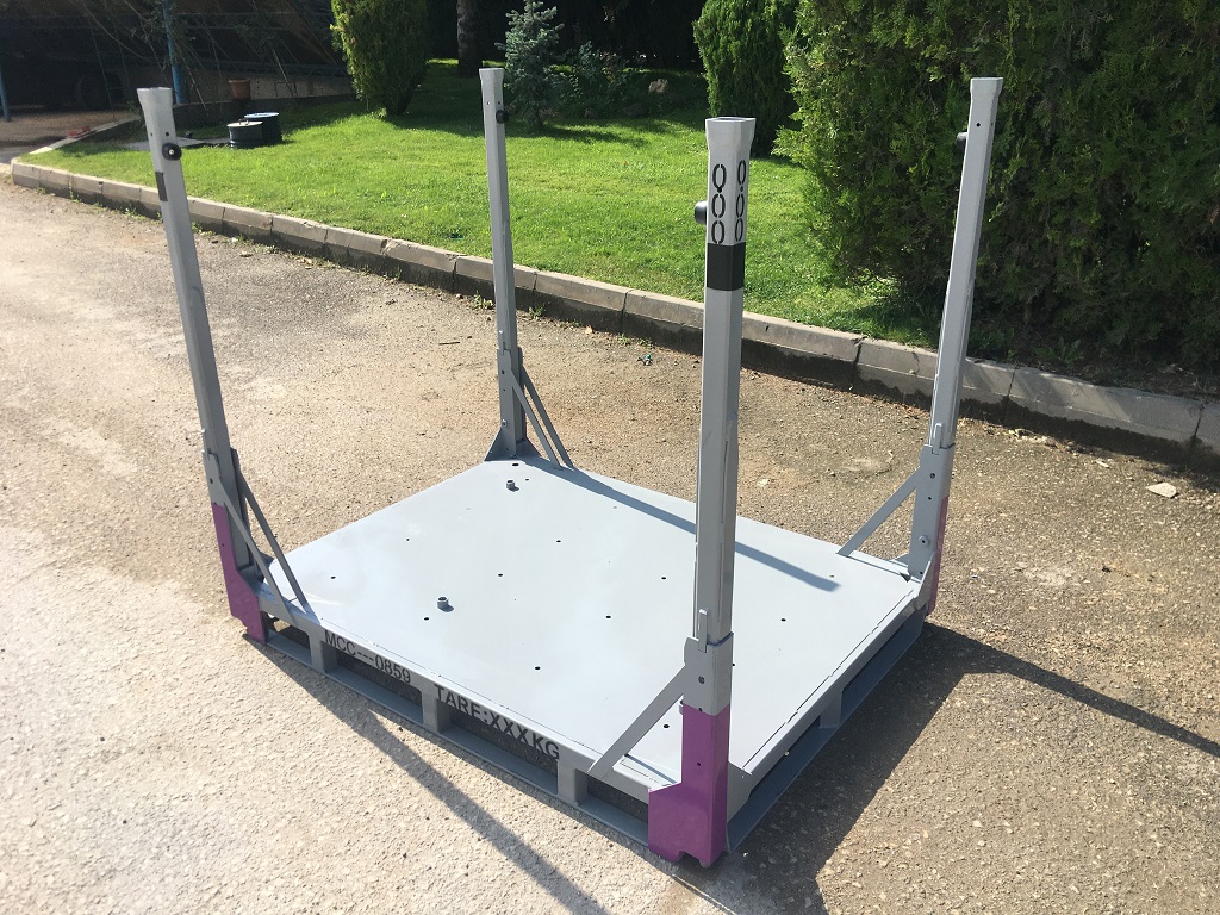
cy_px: 458
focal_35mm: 29
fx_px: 1022
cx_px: 610
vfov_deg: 48.2
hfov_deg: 61.7
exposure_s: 1/1479
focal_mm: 4.15
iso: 25
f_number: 2.2
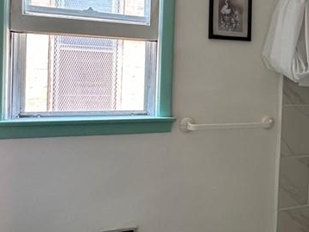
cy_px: 82
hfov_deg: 42.6
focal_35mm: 40
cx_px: 281
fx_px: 357
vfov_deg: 35.7
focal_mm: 2.22
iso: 250
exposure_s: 1/120
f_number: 2.2
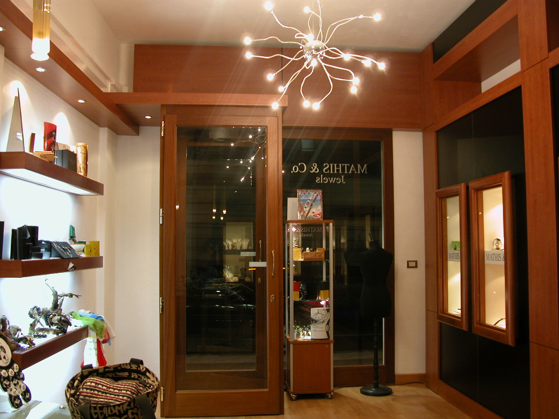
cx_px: 280
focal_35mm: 35
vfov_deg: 40.7
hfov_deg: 52.6
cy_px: 210
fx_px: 565
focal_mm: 8.9
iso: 100
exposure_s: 1/7.4
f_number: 2.8
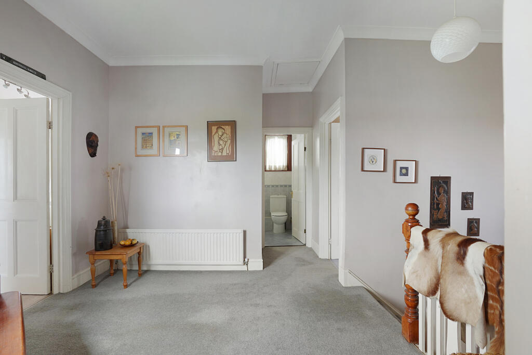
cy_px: 178
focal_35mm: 15
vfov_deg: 77.3
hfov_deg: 100.4
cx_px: 266
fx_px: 222
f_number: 9
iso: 200
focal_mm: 10
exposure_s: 1/4
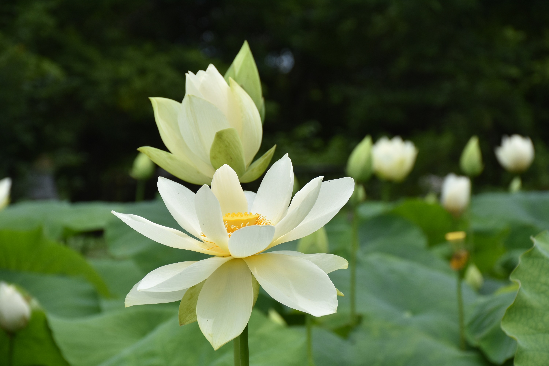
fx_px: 1715
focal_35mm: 112
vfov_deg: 12.2
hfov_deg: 18.2
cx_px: 274
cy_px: 183
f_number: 8
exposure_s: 1/1000
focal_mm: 75
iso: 280
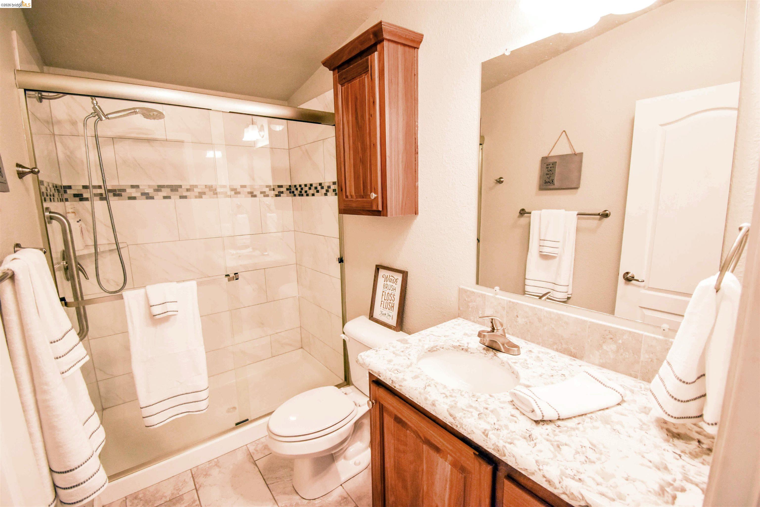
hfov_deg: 100.4
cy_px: 254
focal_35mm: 15
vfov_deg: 77.3
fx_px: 317
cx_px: 380
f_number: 4.5
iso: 800
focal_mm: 10
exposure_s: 1/60
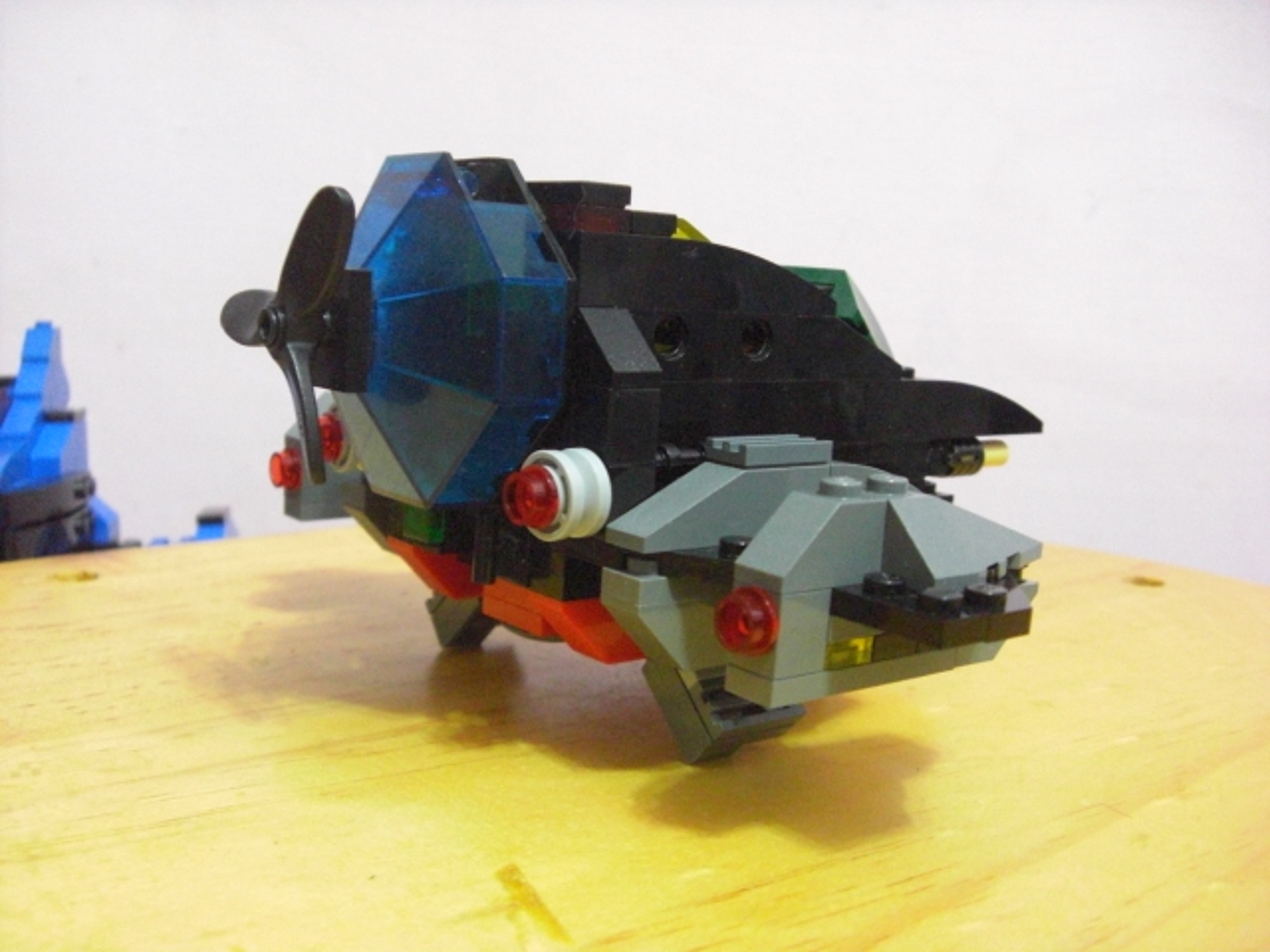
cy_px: 476
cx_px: 635
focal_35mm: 38
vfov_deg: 37.7
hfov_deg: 49.0
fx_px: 1394
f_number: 2.7
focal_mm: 6.2
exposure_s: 1/13
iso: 800
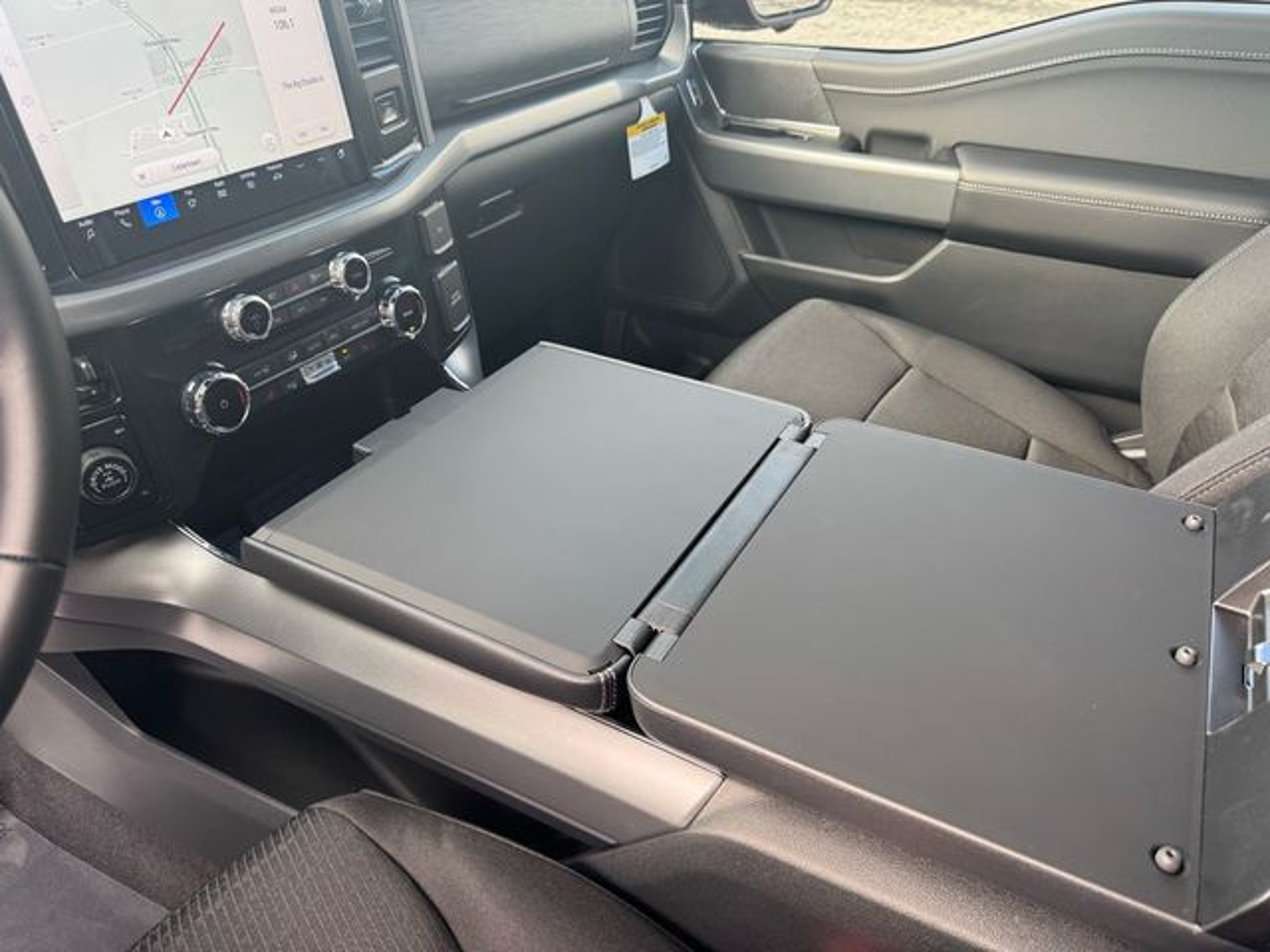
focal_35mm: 24
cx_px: 635
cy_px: 476
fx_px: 881
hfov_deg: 71.6
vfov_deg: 56.8
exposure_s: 1/121
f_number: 1.78
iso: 125
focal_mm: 6.76
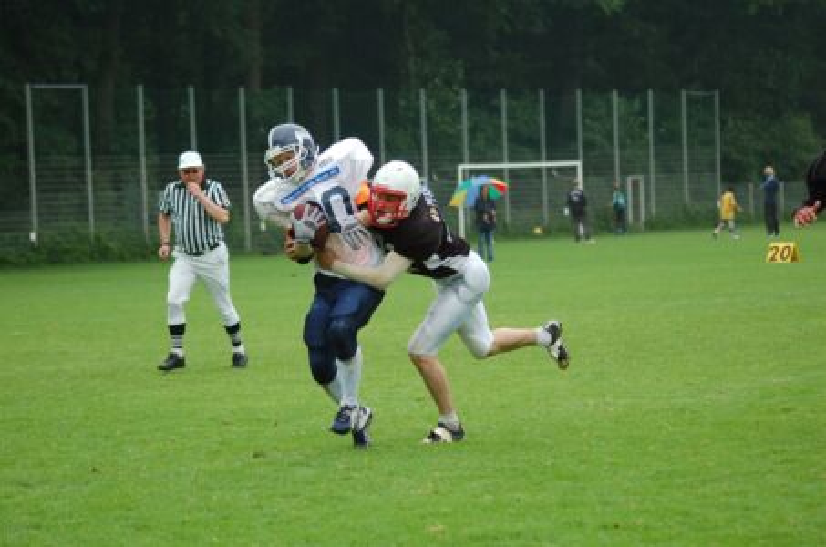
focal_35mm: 150
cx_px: 413
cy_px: 274
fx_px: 3434
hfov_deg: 13.7
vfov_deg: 9.1
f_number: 4.2
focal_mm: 100
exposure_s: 1/800
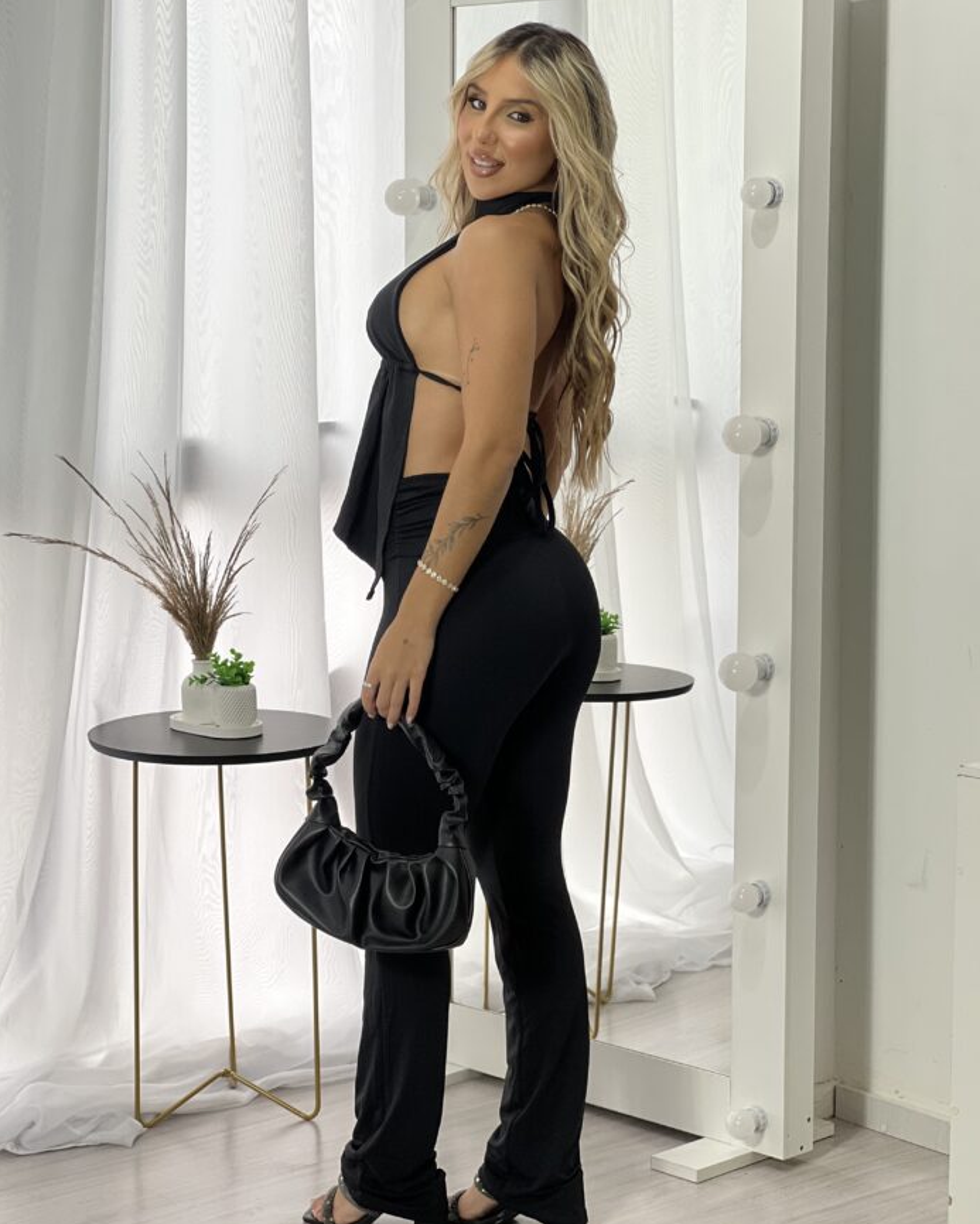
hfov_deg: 18.9
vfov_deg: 23.6
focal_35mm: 81
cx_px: 491
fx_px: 2936
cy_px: 637
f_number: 2.8
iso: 64
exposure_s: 1/120
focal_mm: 9
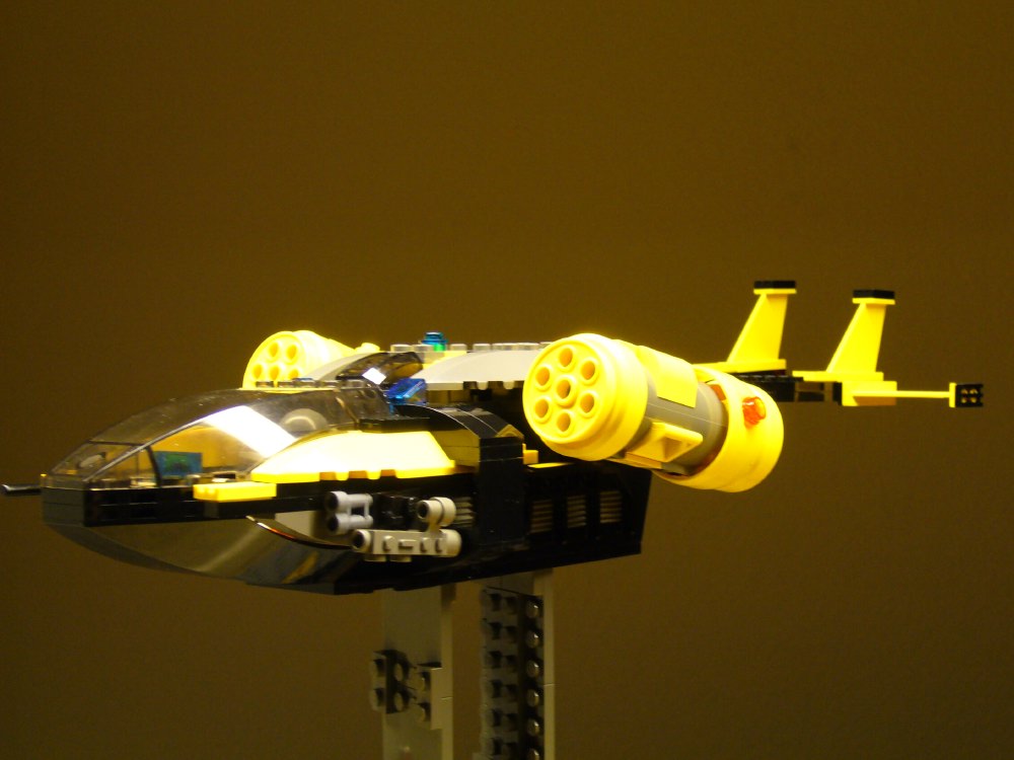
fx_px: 1758
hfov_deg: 32.2
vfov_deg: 24.4
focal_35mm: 60
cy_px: 380
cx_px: 507
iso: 200
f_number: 3.6
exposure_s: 1/15
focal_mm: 9.9
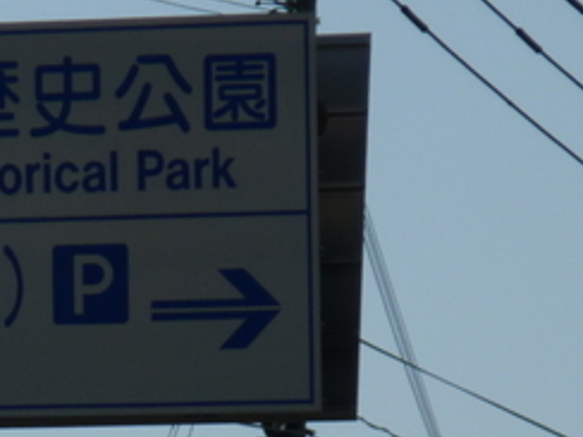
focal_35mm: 655
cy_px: 392
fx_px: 11031
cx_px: -62
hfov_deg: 3.0
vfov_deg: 2.3
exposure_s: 1/800
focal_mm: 45
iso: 100
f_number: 5.9
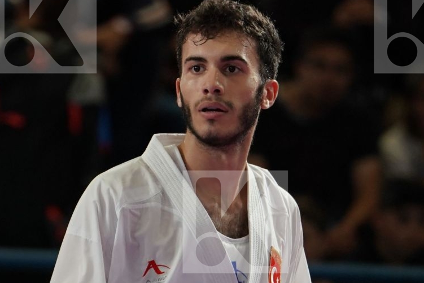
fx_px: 8469
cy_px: 222
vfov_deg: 1.9
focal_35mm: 719
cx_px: 44
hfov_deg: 2.9
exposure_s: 1/1000
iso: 800
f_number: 2.8
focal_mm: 200
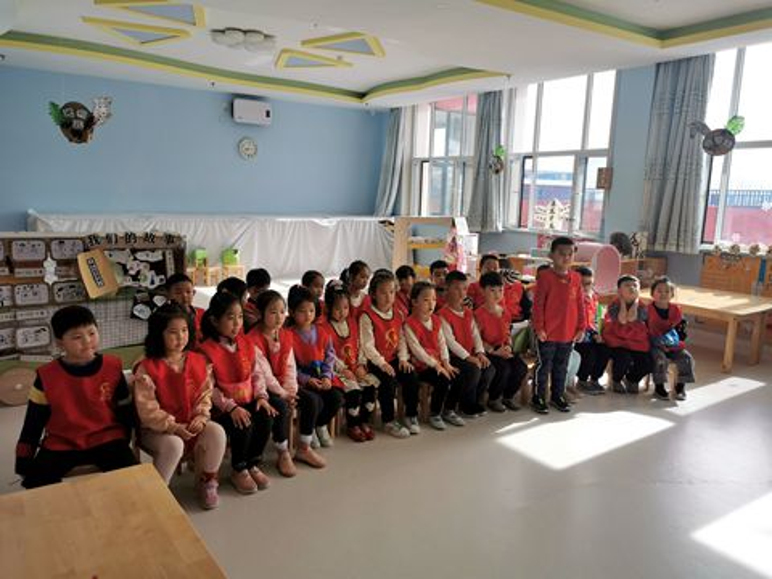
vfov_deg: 51.4
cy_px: 290
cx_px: 386
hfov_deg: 65.3
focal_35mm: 27
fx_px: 602
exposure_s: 1/568
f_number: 1.8
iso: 50
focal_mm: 5.58
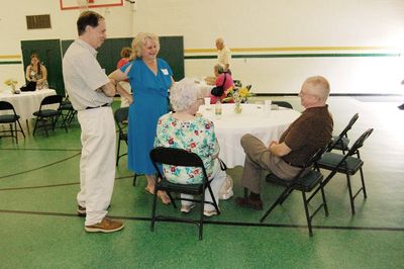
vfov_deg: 43.5
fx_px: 336
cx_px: 202
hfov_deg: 62.0
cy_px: 134
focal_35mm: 30
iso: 1600
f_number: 5
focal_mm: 20
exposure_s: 1/100
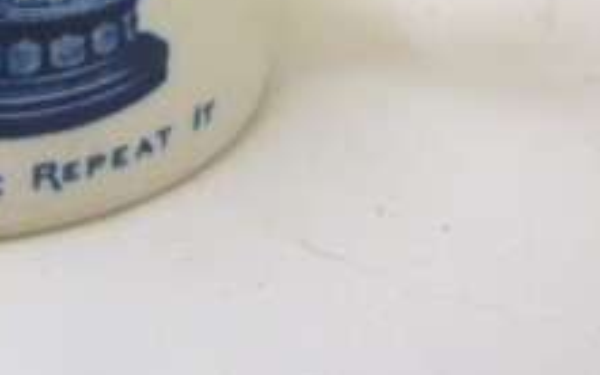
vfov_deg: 13.4
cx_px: 19
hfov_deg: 22.5
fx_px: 1455
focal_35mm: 89
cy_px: -261
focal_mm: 5.2
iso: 320
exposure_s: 1/30
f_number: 3.3
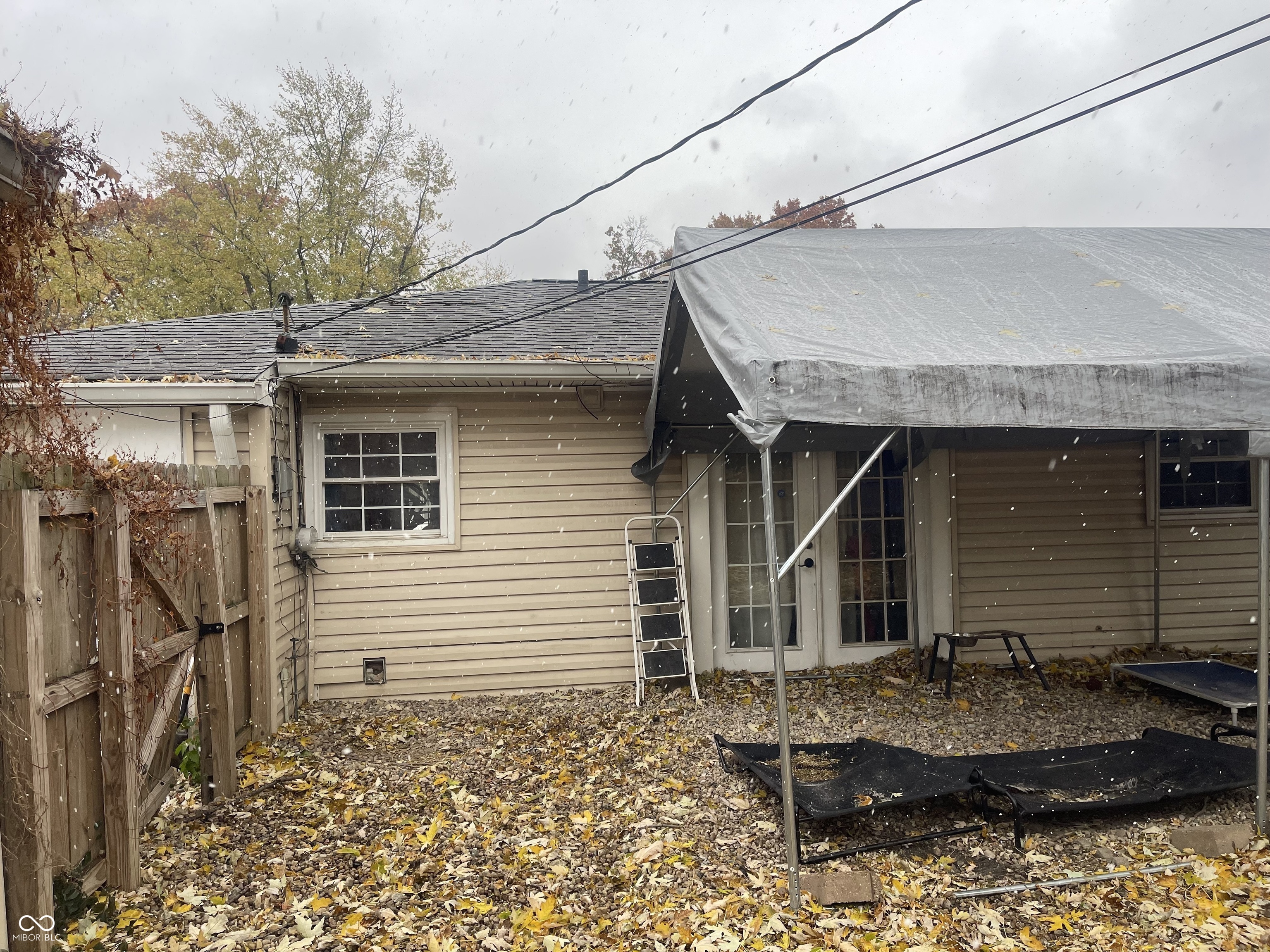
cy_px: 476
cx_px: 635
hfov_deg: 69.4
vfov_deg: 54.9
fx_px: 917
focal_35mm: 25
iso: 32
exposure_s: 1/427
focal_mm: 5.1
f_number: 1.6
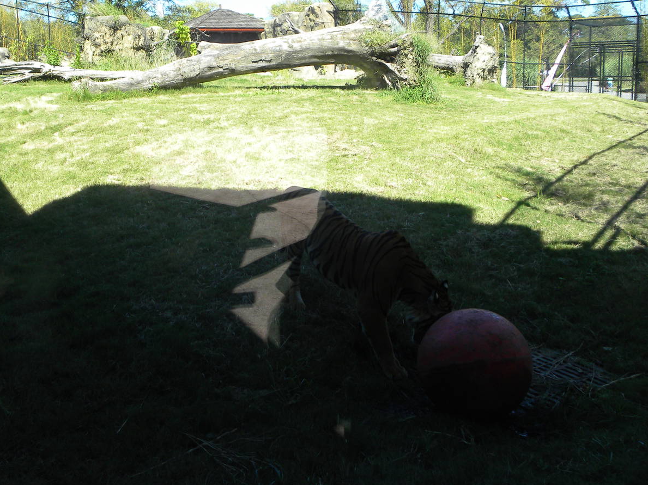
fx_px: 655
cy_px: 161
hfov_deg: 52.0
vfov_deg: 40.2
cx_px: 240
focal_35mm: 35
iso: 64
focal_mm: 4.6
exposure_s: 1/162
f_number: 4
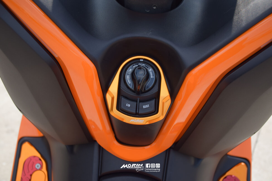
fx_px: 385
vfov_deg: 26.5
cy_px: 90
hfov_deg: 38.9
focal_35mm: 51
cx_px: 136
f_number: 11
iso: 100
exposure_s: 1/200
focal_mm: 34
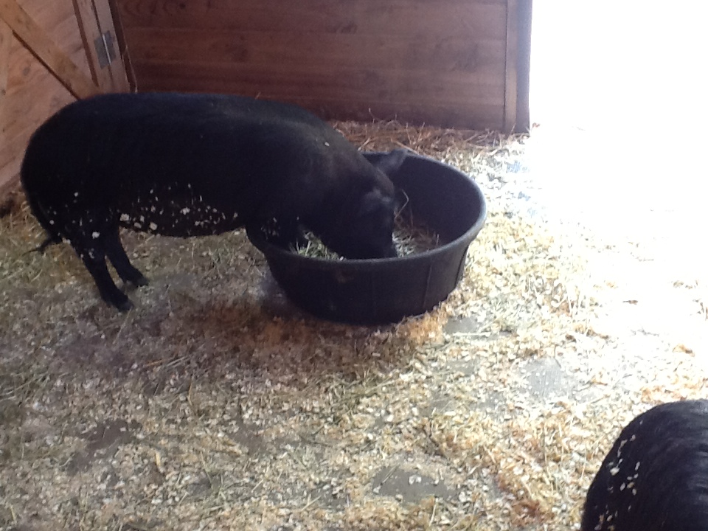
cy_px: 266
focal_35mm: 32
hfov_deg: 56.8
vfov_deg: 44.2
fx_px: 654
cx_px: 354
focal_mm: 2.03
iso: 100
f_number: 2.4
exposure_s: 1/30
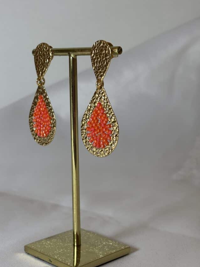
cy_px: 130
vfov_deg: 30.7
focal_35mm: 63
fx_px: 485
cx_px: 80
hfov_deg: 23.3
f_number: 1.6
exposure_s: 1/141
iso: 32
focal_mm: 5.96
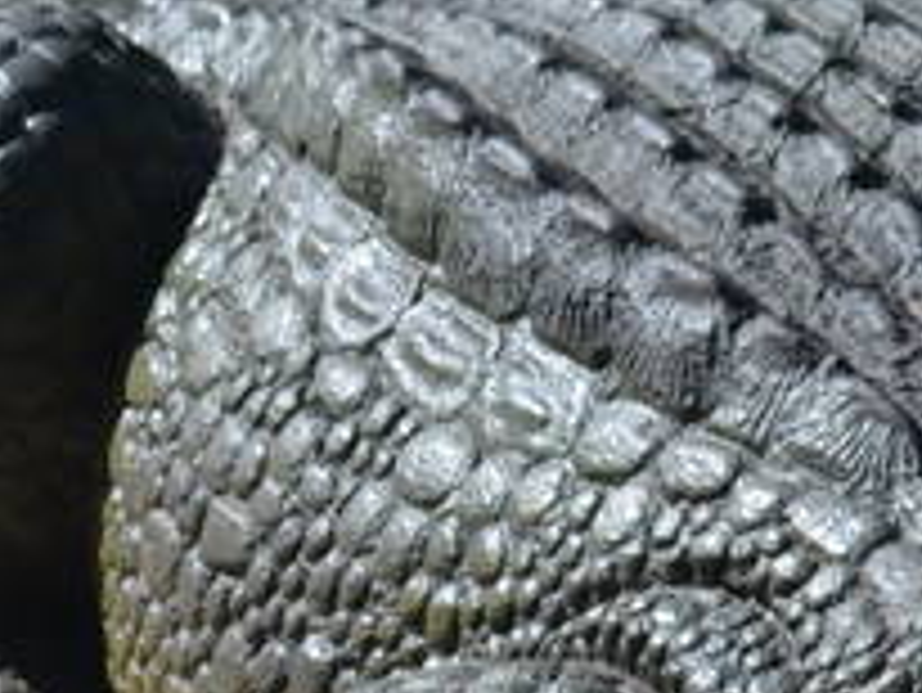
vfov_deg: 3.7
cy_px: 612
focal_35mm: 404
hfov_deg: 4.9
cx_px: 495
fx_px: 10767
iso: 100
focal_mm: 36
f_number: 8
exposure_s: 1/250
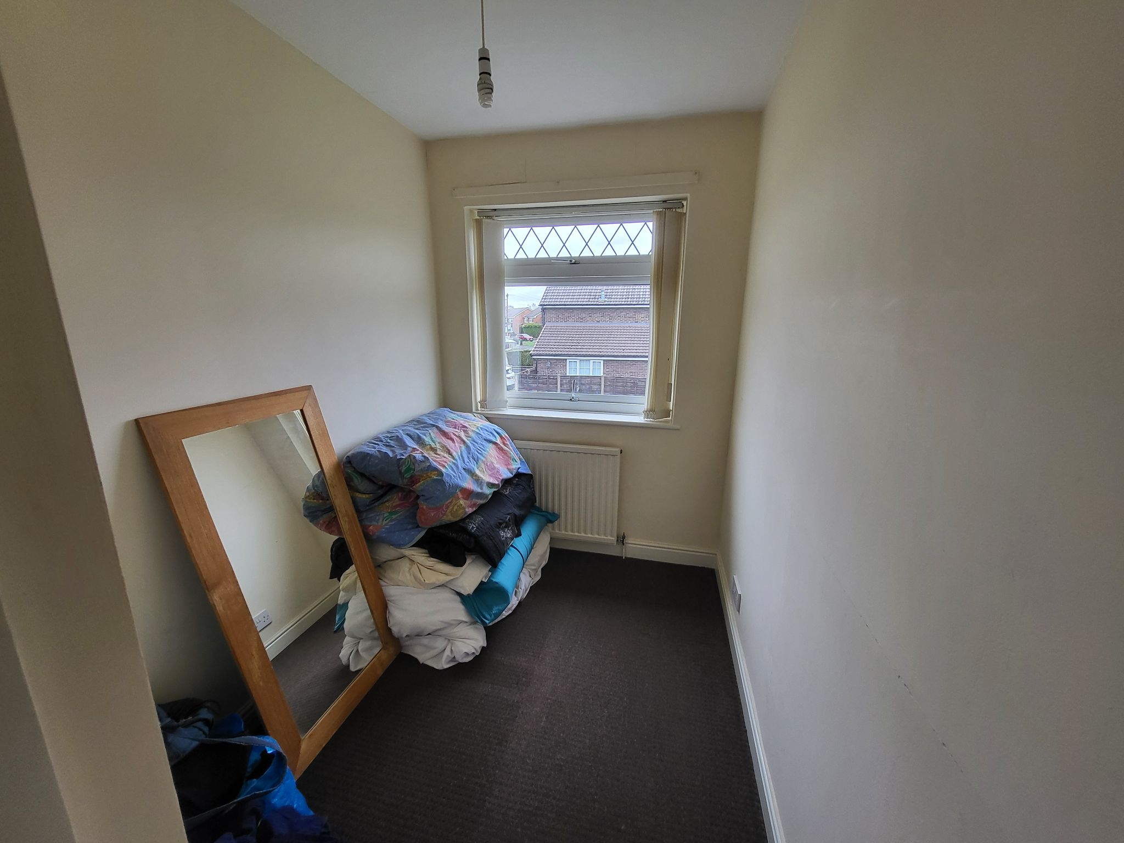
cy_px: 422
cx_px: 562
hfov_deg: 106.2
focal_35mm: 13
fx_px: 422
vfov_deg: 89.9
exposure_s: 1/50
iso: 80
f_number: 2.2
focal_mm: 1.74
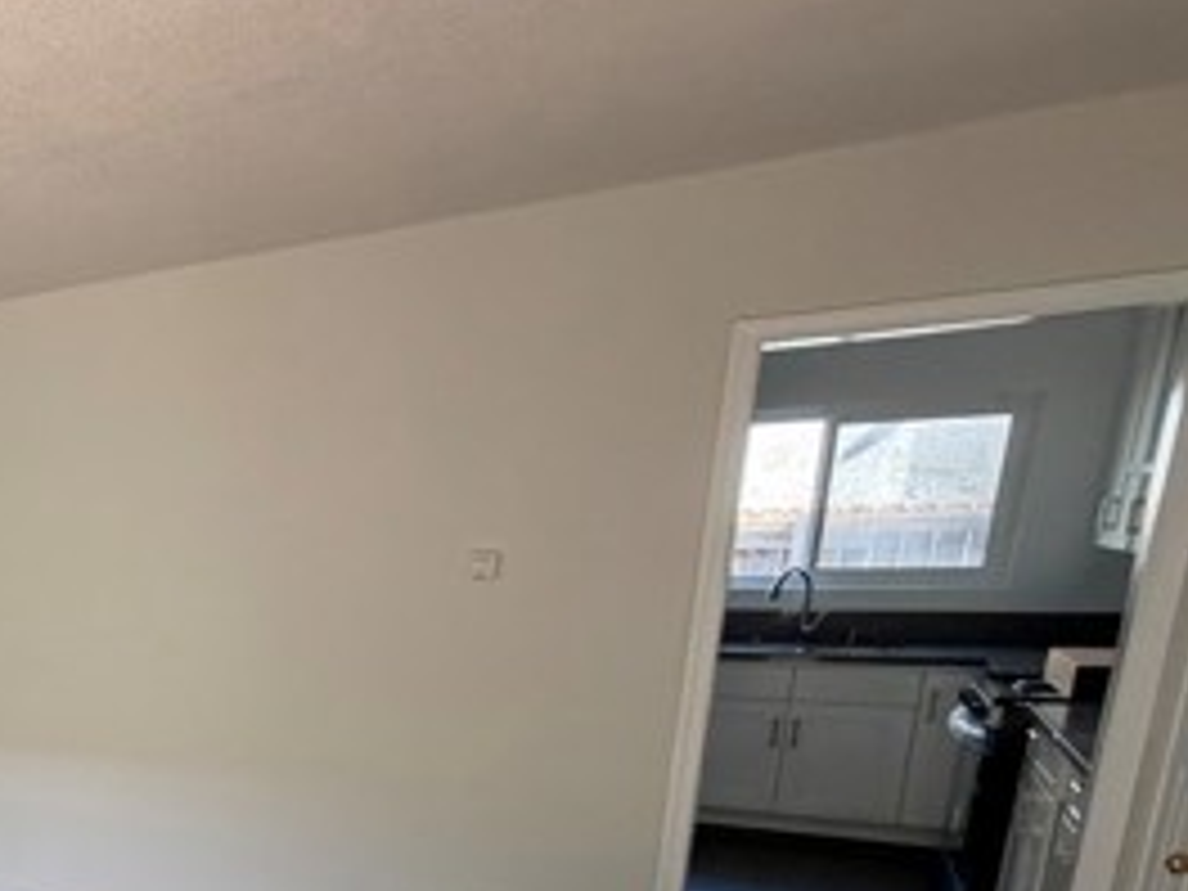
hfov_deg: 40.9
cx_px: -176
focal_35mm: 34
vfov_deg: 38.9
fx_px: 1167
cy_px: 801
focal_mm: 2.22
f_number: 2.2
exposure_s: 1/98
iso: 320
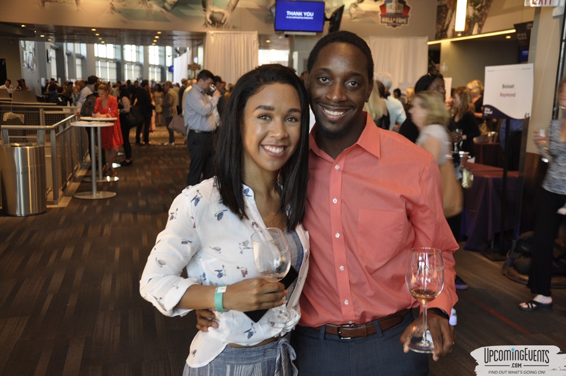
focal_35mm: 39
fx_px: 612
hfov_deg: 49.6
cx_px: 283
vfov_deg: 34.1
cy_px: 188
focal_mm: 26
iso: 400
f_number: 5
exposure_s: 1/20
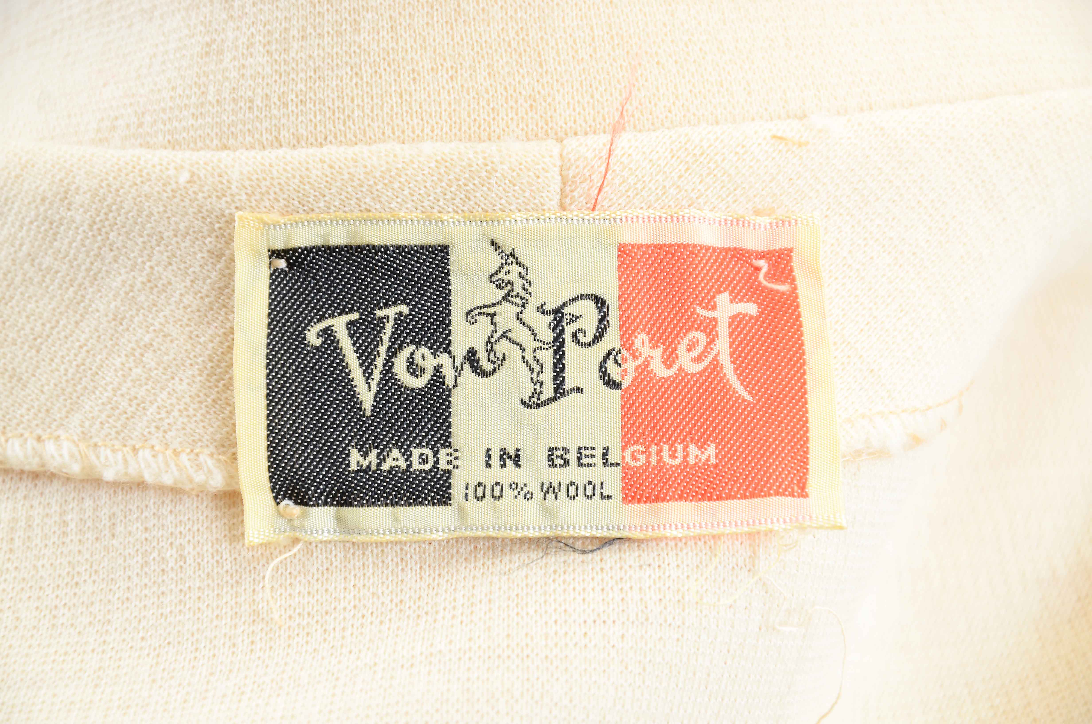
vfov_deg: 8.7
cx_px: 546
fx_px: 4768
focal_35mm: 158
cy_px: 362
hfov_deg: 13.1
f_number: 6.3
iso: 160
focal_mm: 105
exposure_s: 1/80
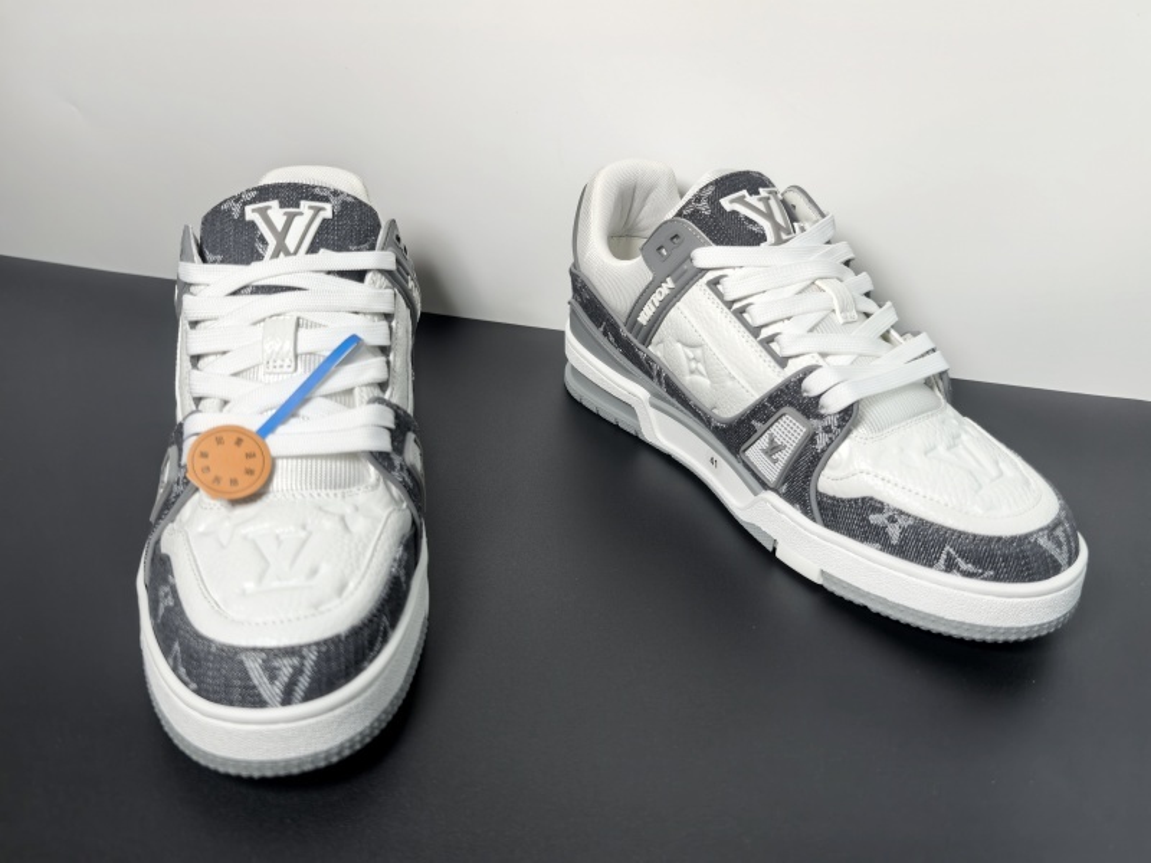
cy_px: 432
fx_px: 898
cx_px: 576
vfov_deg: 51.4
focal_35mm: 27
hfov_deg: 65.3
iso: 50
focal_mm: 6.98
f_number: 1.4
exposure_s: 1/734
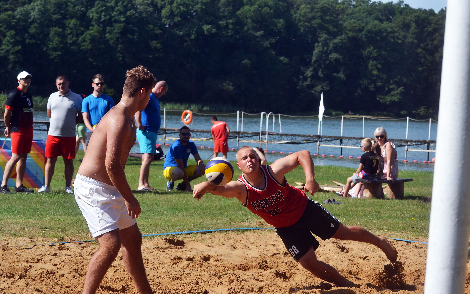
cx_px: 234
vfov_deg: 12.1
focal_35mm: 108
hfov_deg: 19.3
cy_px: 157
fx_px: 1383
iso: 400
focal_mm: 70
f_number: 7.1
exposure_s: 1/2000
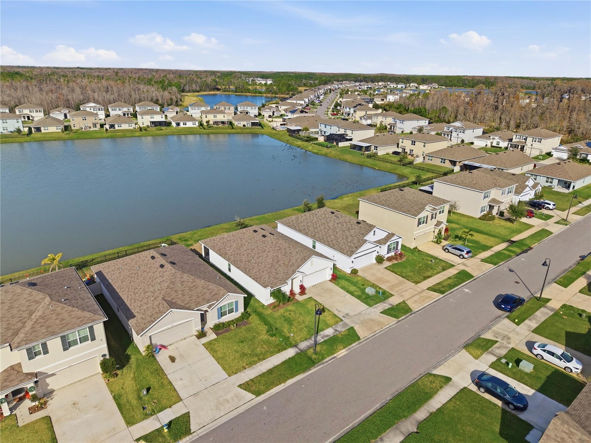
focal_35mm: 24
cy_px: 222
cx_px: 296
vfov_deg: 56.8
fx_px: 410
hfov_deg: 71.6
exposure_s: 1/1600
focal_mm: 8.7
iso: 100
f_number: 1.8
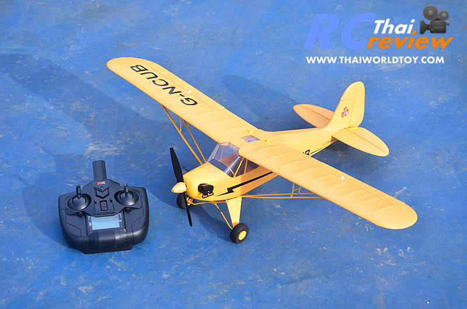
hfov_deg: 24.7
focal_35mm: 82
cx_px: 234
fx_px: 1067
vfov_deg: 16.5
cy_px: 154
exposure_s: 1/320
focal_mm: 55
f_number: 5.6
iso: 250
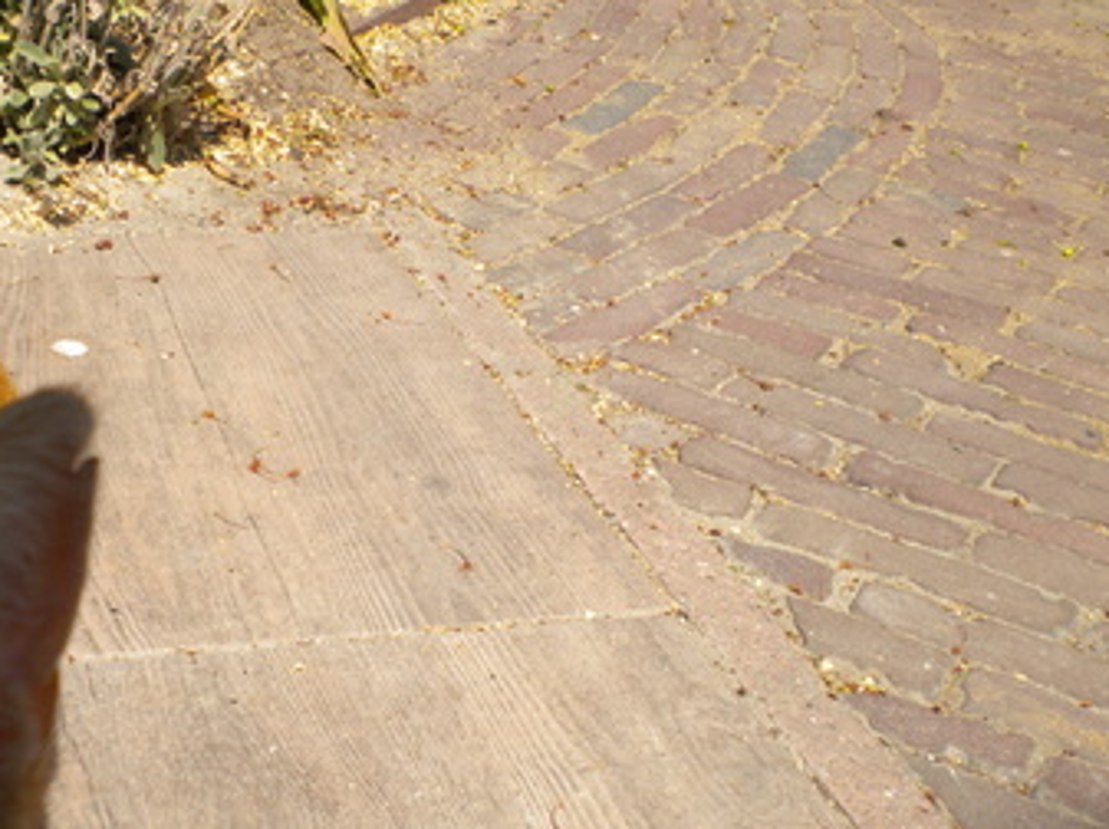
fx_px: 1664
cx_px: 441
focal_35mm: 52
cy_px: 449
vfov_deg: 28.0
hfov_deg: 36.7
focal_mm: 6.3
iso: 80
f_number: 4.6
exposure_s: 1/670
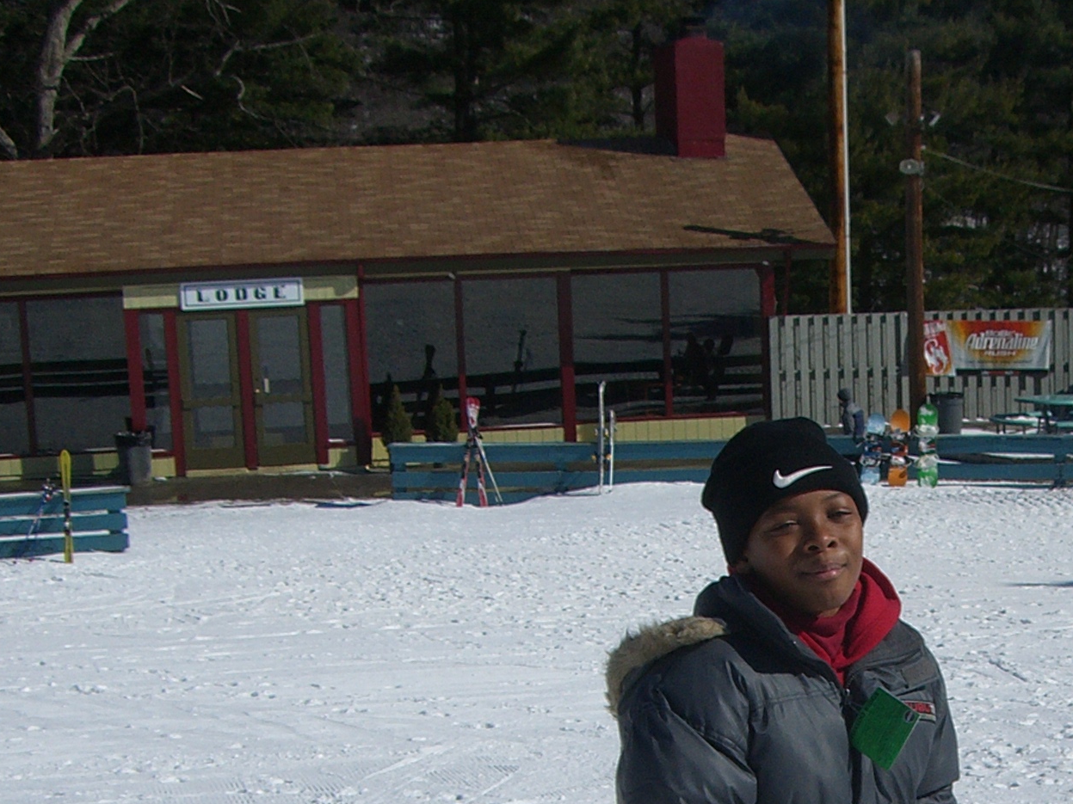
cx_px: 906
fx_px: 2418
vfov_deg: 18.4
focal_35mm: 78
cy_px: 797
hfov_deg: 24.5
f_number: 4.3
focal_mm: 6.2
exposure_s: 1/2000
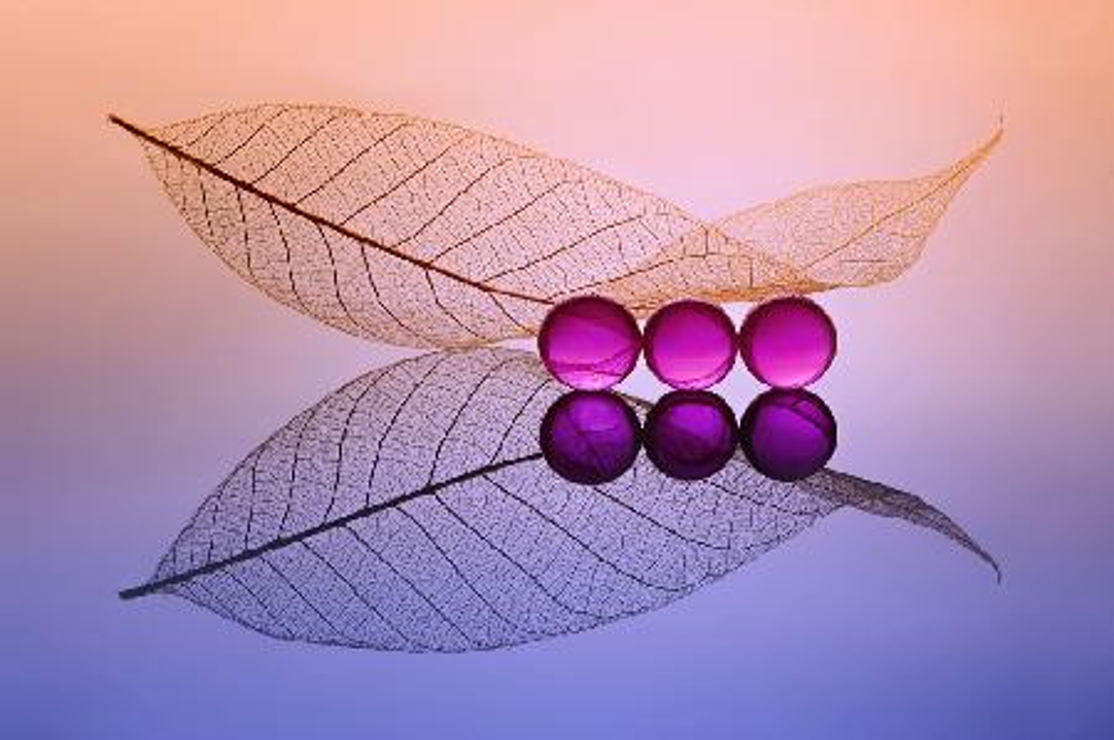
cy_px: 370
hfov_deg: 13.1
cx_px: 557
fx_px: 4868
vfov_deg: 8.7
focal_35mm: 158
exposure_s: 1/3
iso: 200
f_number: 16
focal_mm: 105
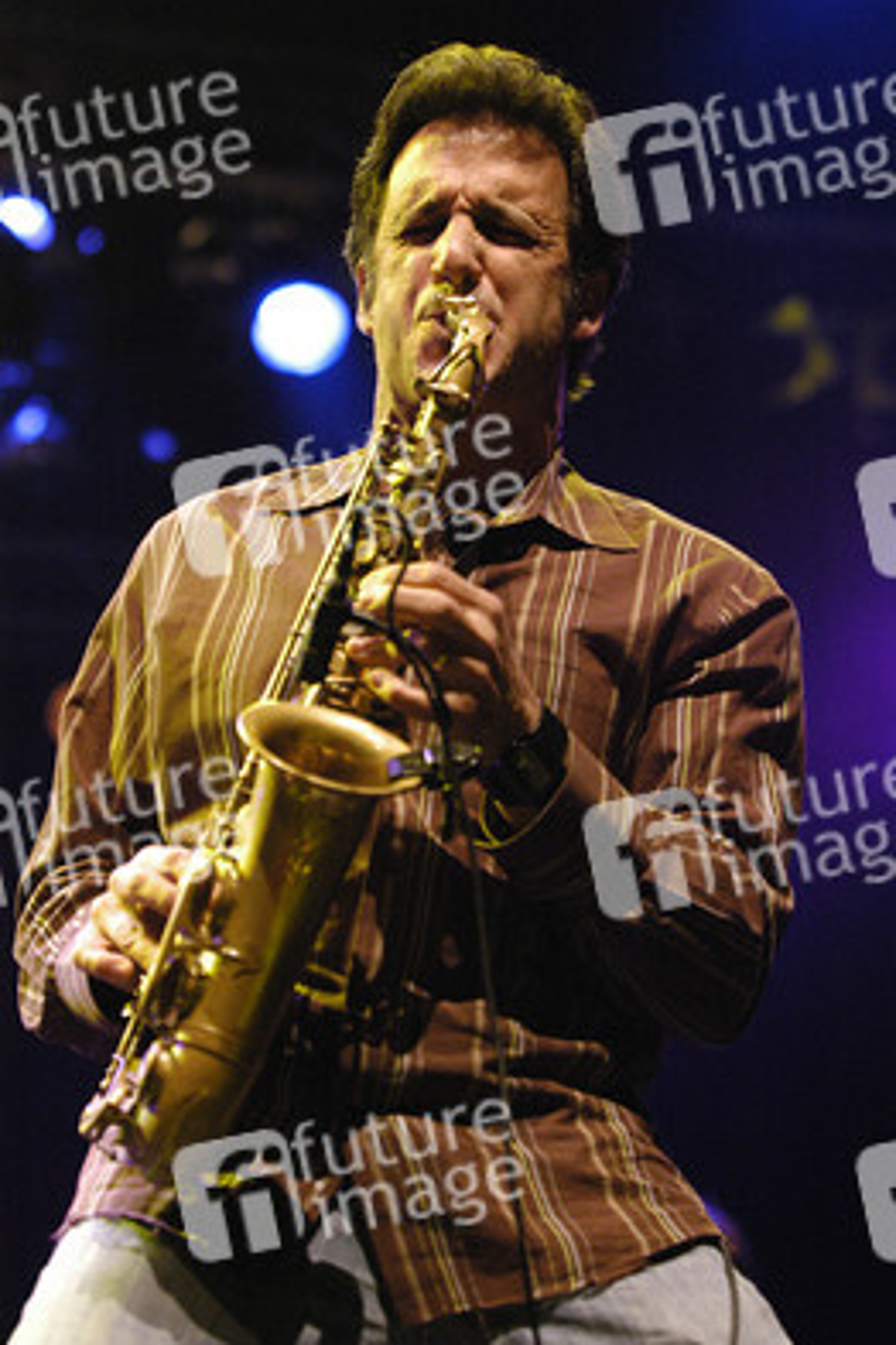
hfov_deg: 11.2
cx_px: 448
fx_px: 4554
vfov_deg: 16.8
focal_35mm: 122
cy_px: 667
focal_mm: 80
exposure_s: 1/125
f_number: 3.3
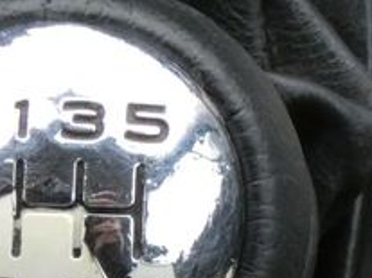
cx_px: 458
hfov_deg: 11.2
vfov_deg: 8.6
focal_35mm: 173
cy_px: 100
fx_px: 1858
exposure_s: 1/80
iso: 1000
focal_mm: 6.2
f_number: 5.6
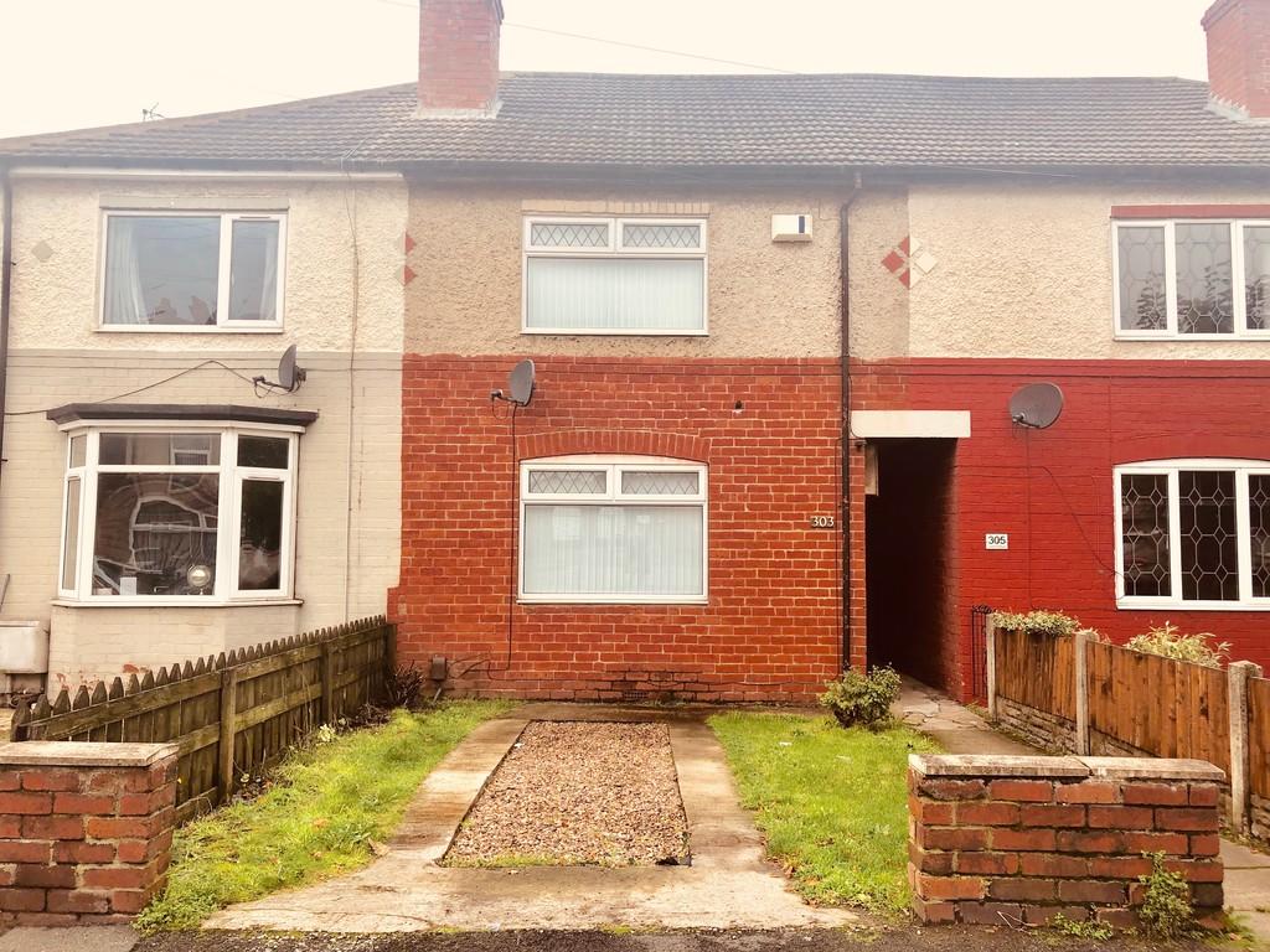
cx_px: 635
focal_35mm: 28
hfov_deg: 63.4
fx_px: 1027
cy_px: 476
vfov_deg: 49.7
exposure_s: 1/108
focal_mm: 3.99
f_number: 1.8
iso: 20
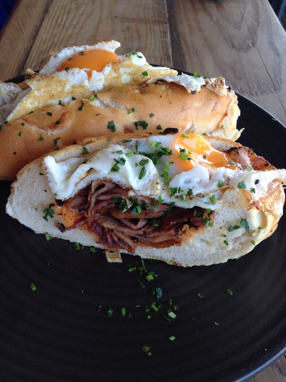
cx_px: 143
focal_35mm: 35
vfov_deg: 52.6
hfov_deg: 40.7
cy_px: 191
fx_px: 386
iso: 80
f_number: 2.4
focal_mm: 4.28
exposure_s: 1/120
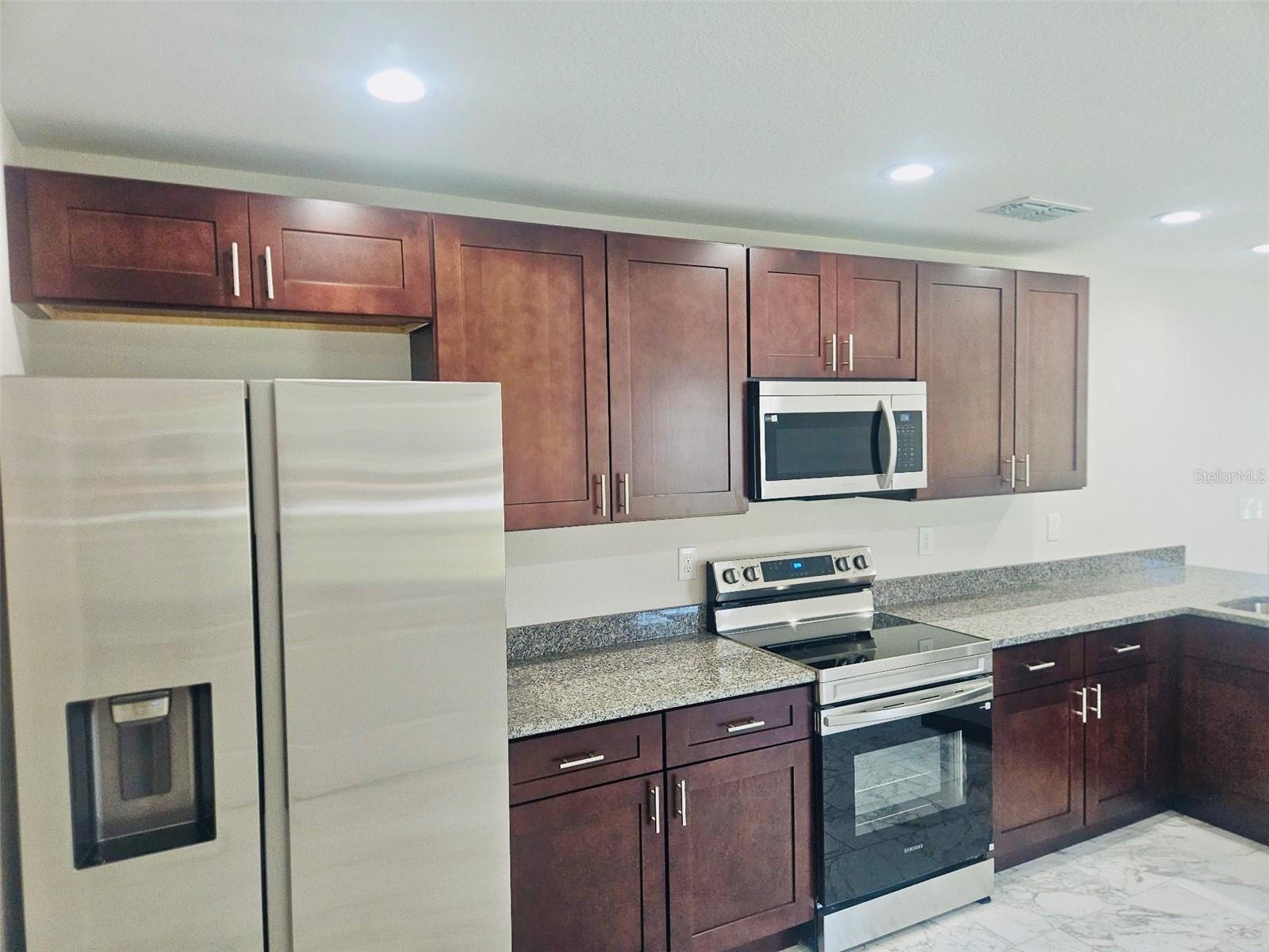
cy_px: 476
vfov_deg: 58.9
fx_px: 843
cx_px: 634
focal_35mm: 23
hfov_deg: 73.9
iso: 206
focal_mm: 5.4
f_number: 1.8
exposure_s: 1/60.2
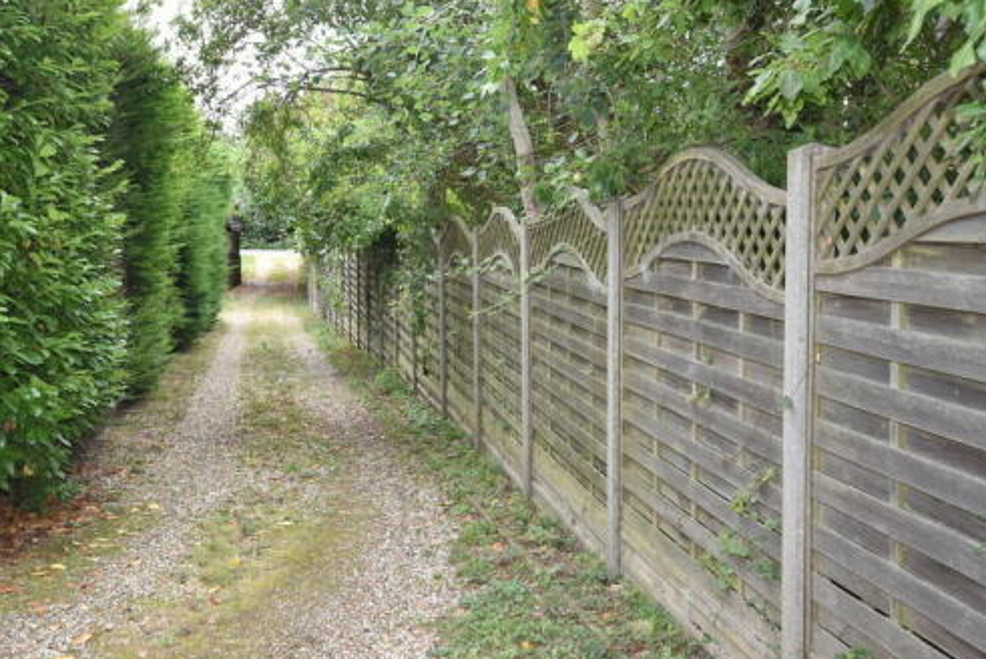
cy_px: 274
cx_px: 334
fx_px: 1096
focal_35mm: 40
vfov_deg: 33.4
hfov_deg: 47.7
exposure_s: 1/125
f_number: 5.6
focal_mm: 20
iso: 360
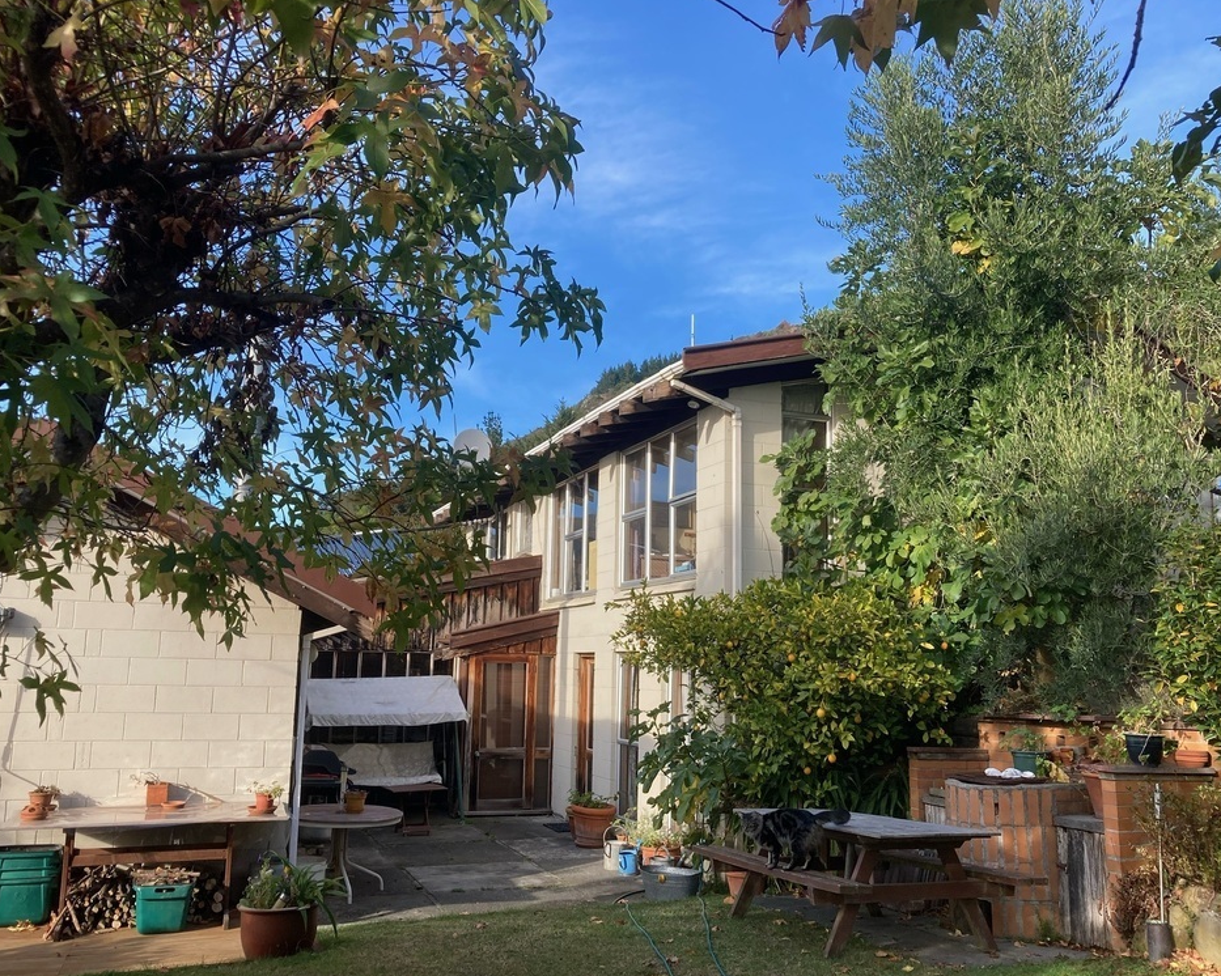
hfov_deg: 58.8
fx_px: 1084
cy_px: 493
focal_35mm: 30
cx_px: 601
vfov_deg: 48.5
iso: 20
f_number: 1.8
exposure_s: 1/615
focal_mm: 3.99
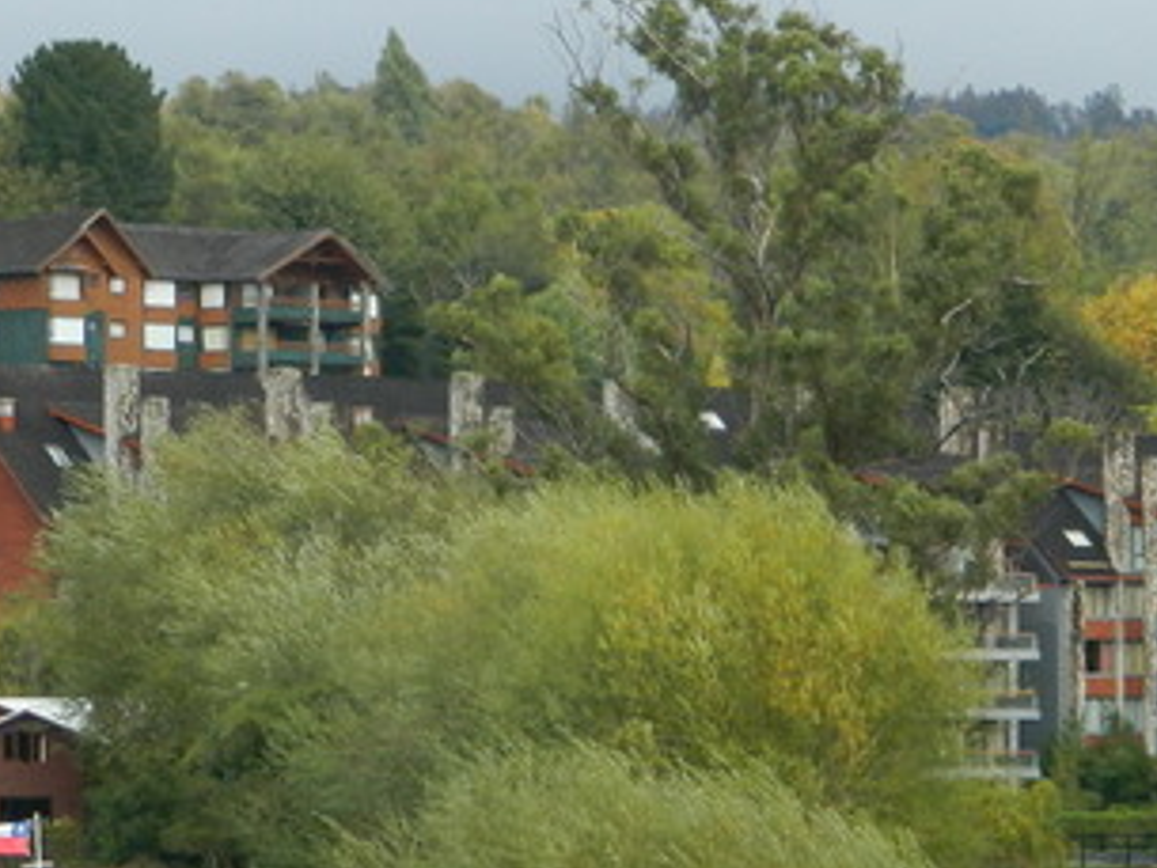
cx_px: 960
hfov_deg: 7.3
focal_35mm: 270
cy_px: 553
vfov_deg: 5.5
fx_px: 9028
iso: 80
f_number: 4.5
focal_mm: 18.6
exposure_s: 1/200
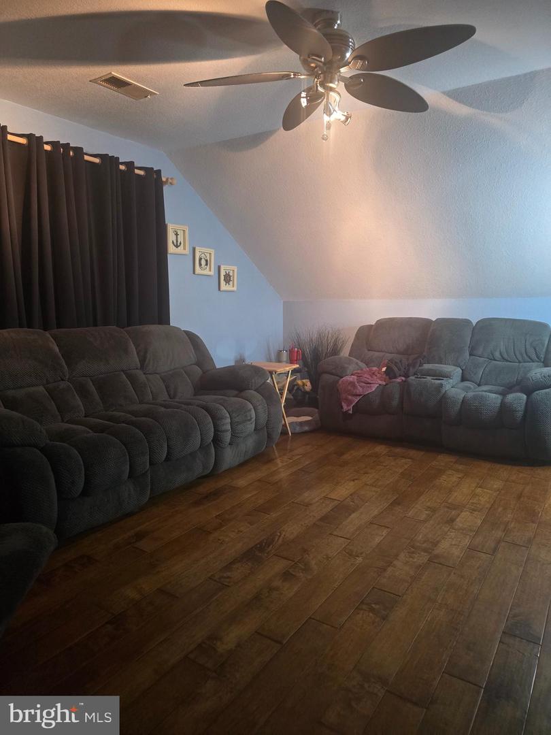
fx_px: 488
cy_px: 368
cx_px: 276
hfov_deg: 58.9
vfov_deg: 73.9
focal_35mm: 23
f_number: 1.7
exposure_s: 1/60
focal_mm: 6.3
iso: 1250
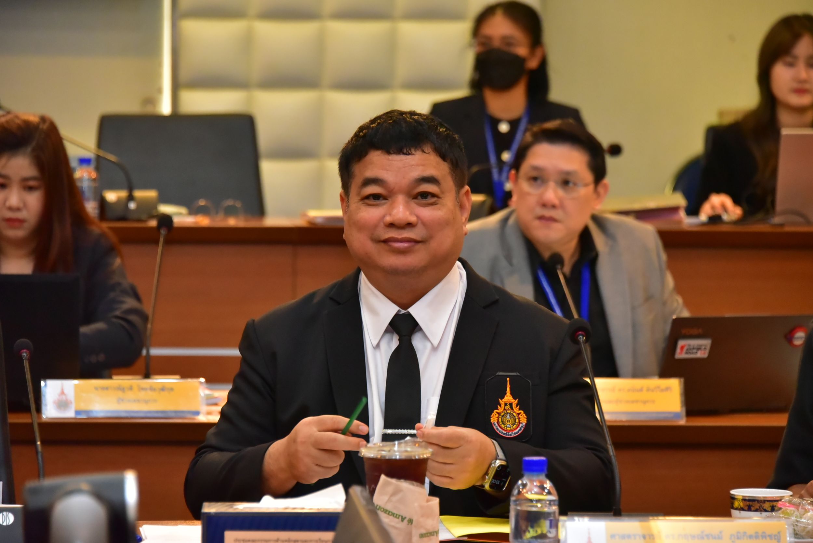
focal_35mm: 180
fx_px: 4066
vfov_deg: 7.6
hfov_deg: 11.4
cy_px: 272
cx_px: 406
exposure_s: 1/160
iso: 8000
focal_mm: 180
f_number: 6.3
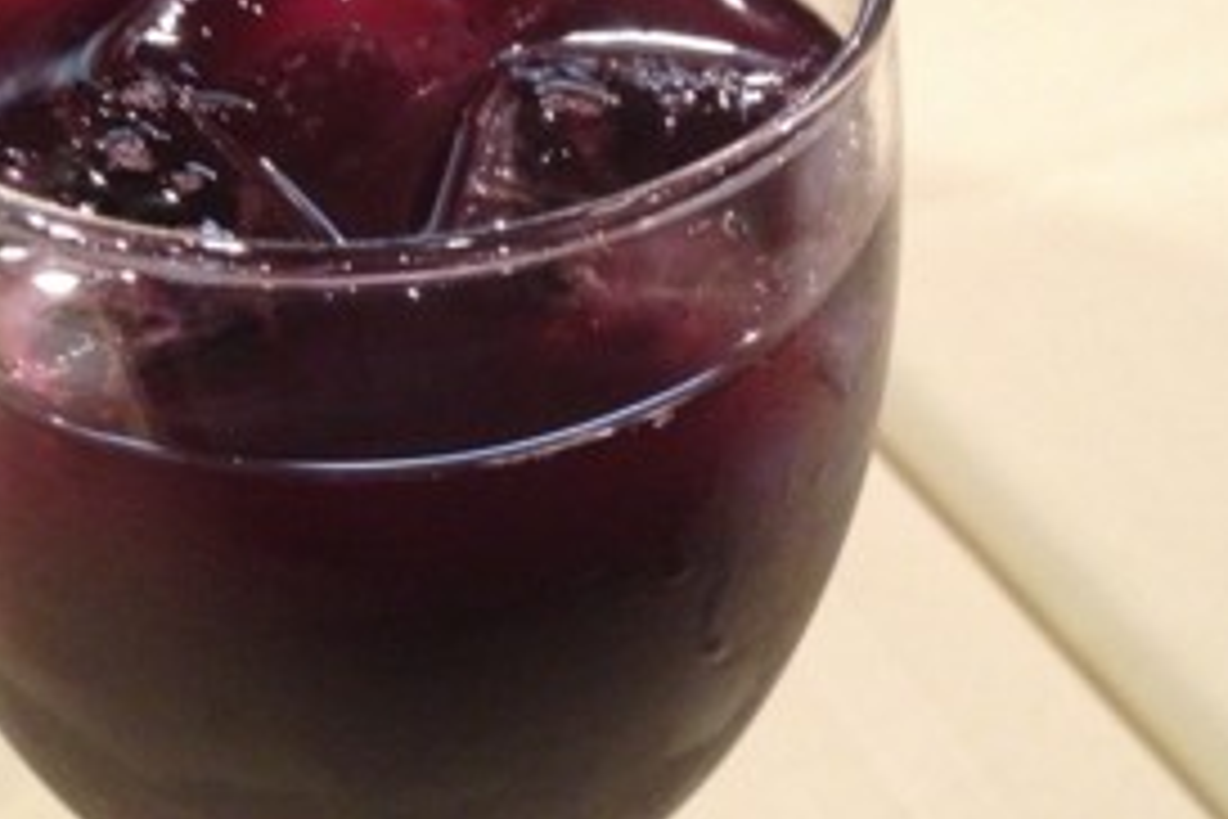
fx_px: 2047
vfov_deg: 22.6
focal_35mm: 60
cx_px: 472
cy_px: 432
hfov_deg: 33.3
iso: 640
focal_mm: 4.28
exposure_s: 1/15
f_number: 2.4
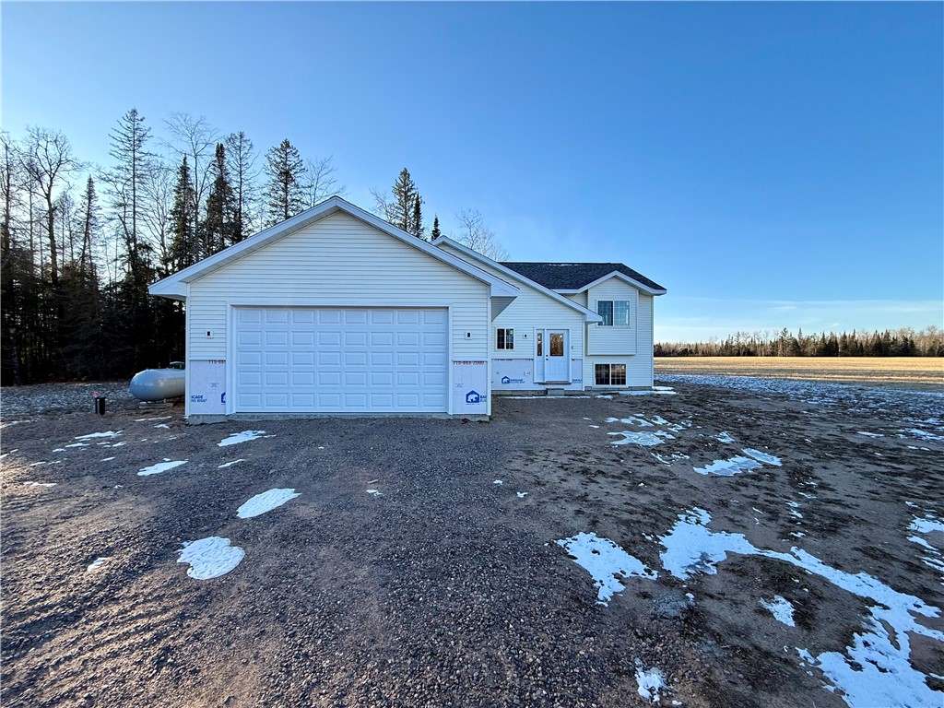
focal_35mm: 14
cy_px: 354
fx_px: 382
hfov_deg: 102.1
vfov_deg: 85.7
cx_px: 472
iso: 50
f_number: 2.2
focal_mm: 2.22
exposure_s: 1/468
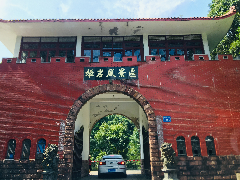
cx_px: 120
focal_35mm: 29
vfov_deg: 48.2
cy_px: 90
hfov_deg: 61.7
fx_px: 201
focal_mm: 4.15
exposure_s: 1/227
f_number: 2.2
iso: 25
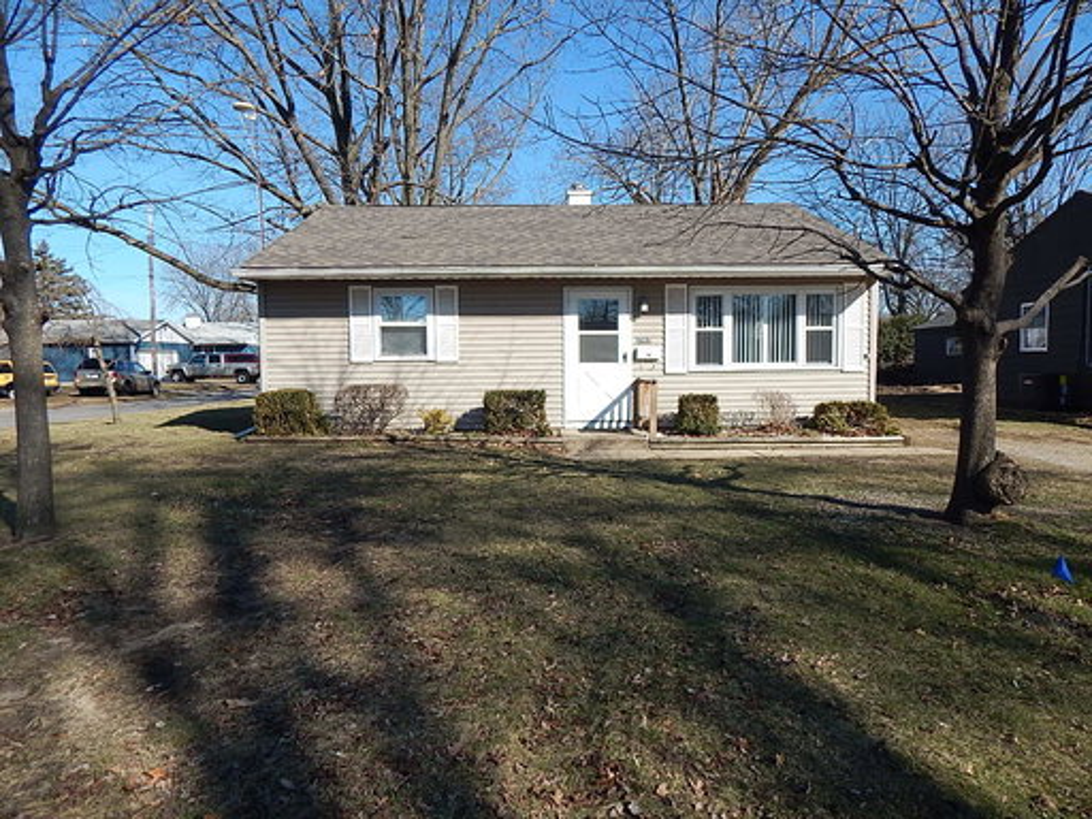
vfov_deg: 61.1
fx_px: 694
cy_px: 410
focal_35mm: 22
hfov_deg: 76.4
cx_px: 546
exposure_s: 1/500
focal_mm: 4
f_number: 6
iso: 125
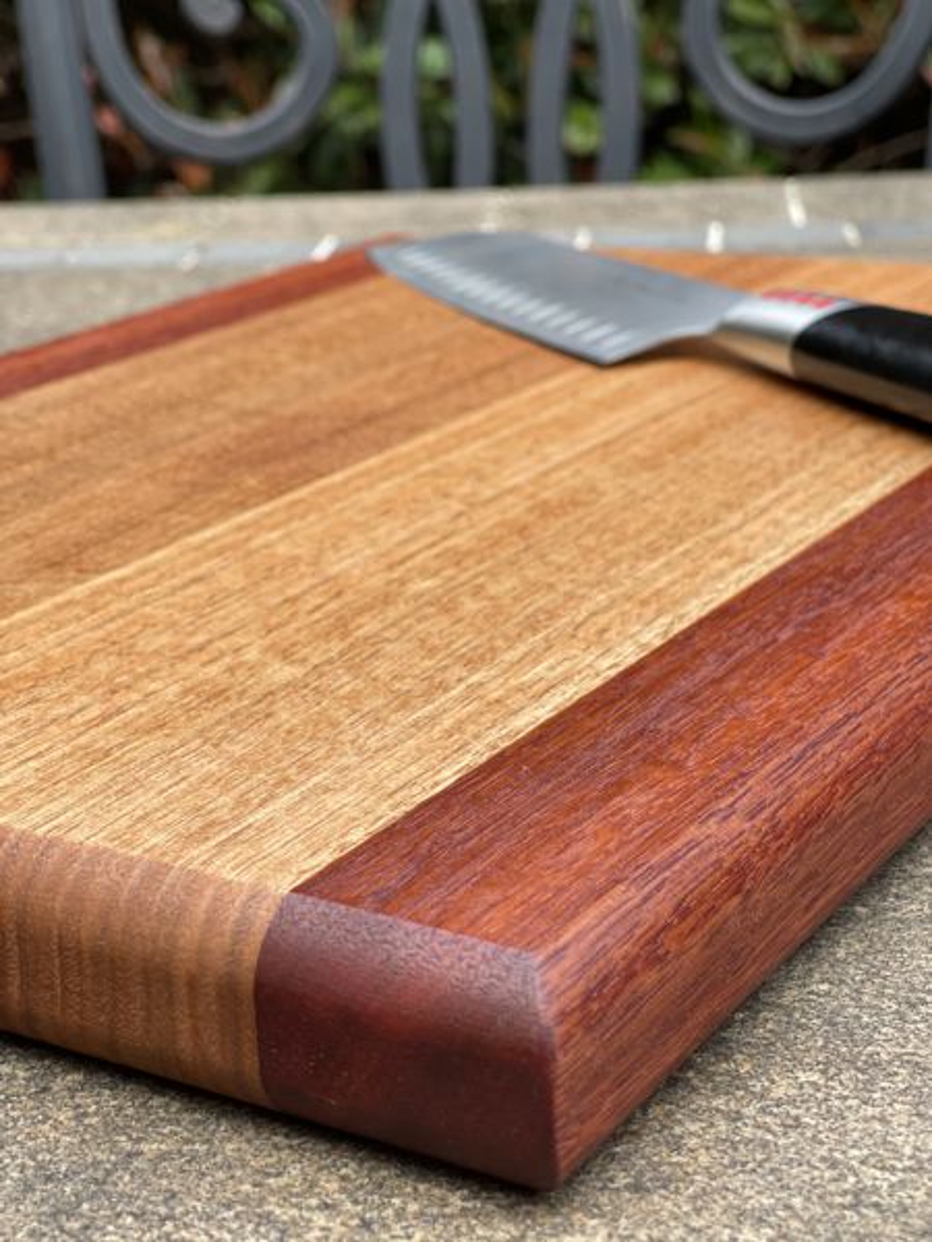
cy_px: 621
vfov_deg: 30.3
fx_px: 2298
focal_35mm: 64
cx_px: 466
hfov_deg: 22.9
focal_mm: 7.5
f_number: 2.2
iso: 32
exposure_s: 1/121
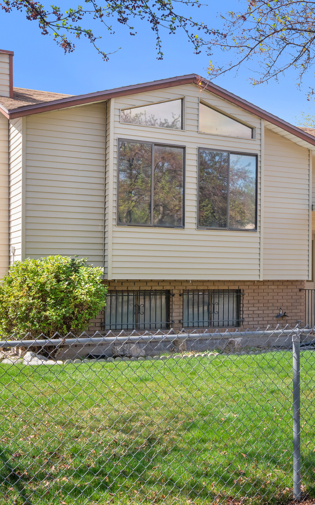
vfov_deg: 43.5
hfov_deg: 26.9
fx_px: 632
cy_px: 252
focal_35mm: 46
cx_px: 294
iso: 800
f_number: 8
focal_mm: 30
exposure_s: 1/125
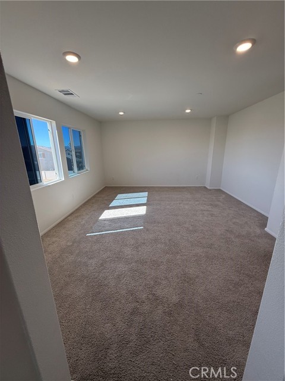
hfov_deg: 85.7
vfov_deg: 102.1
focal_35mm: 14
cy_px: 190
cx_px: 142
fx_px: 154
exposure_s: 1/120
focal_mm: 2.22
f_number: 2.2
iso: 80
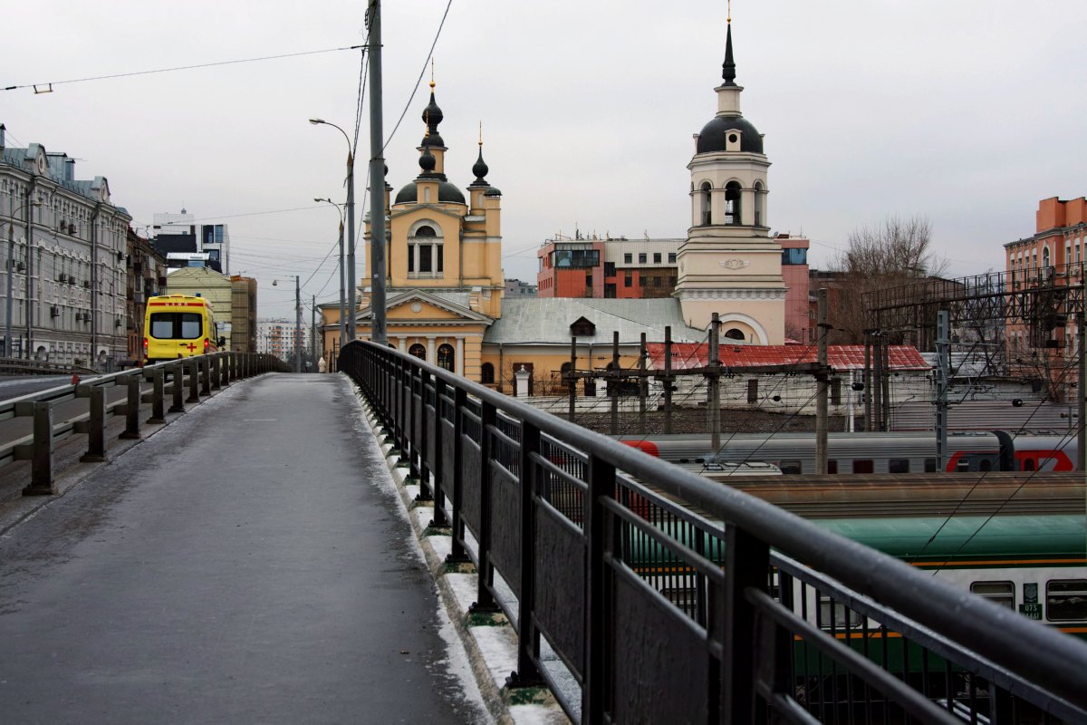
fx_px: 1389
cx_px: 544
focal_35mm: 46
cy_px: 362
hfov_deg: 42.7
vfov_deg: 29.2
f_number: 5
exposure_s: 1/60
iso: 100
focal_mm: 35
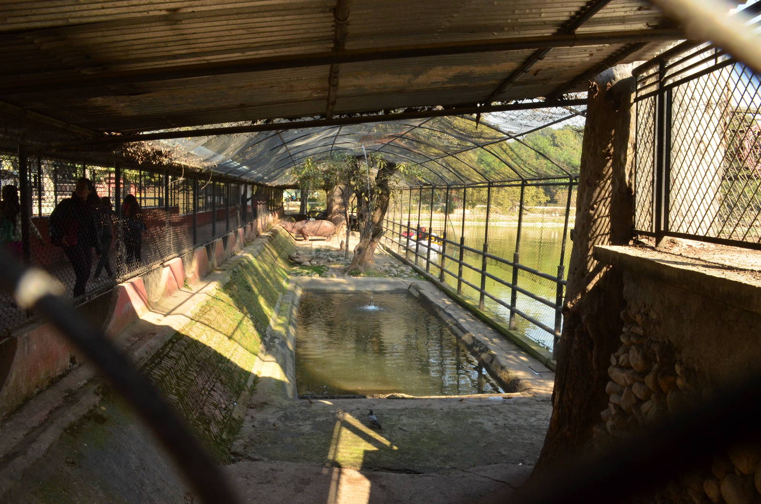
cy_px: 252
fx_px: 633
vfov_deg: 43.4
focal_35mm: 30
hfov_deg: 62.0
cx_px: 380
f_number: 13
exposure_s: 1/125
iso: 1000
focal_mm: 20
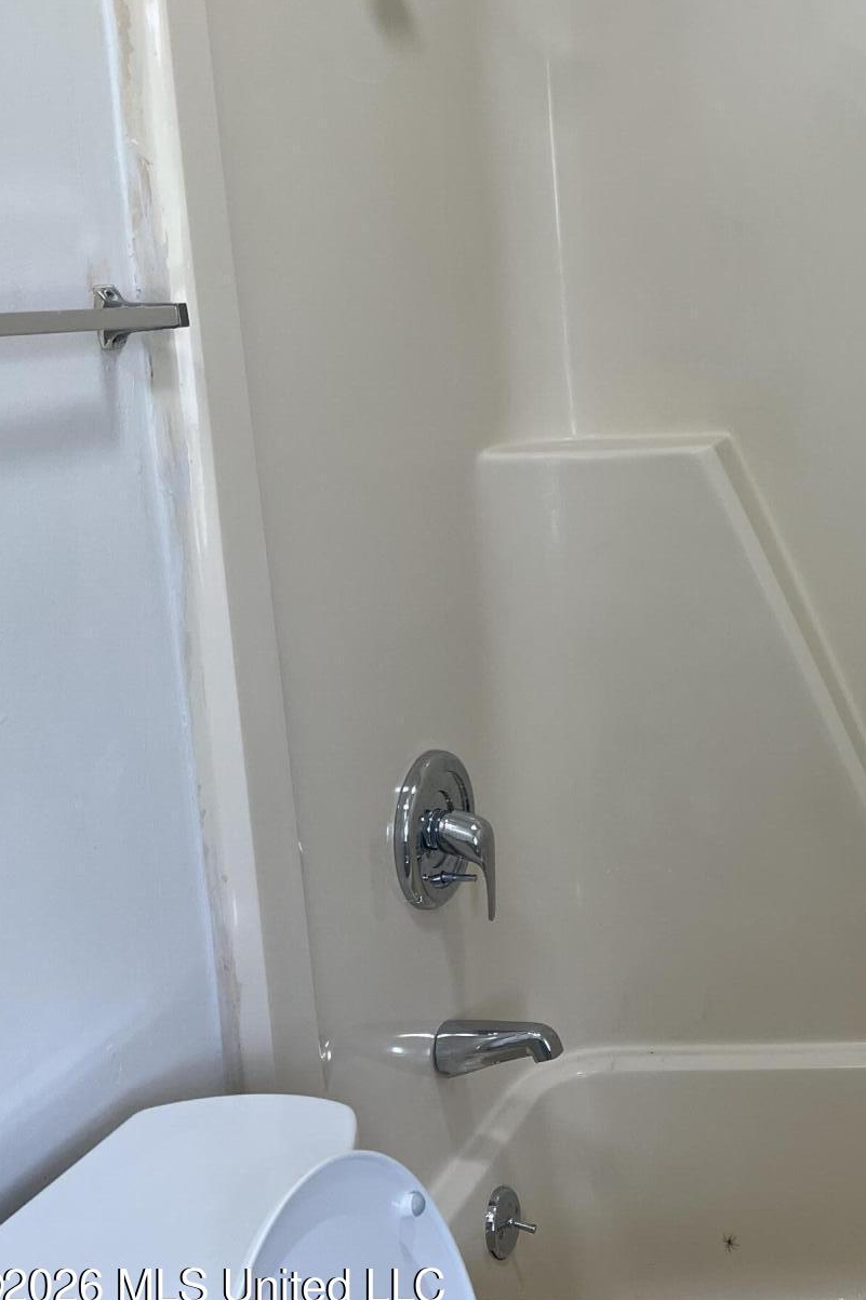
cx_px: 1044
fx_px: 1624
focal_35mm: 45
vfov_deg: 43.5
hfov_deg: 26.5
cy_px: 549
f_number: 1.5
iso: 50
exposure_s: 1/120
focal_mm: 5.7
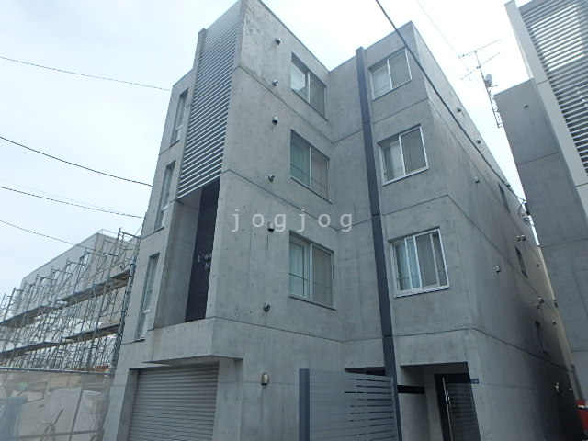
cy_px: 220
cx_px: 294
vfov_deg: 63.4
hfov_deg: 79.0
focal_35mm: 21
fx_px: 357
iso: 125
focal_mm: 3.7
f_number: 6
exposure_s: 1/500
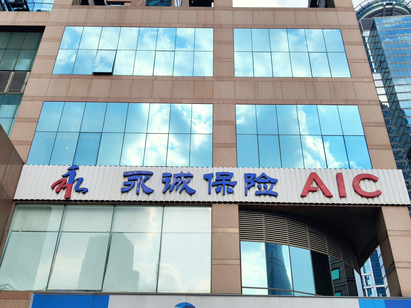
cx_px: 206
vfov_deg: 38.7
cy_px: 154
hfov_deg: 50.1
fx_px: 439
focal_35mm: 37
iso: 112
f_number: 1.75
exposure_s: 1/1617
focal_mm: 4.75
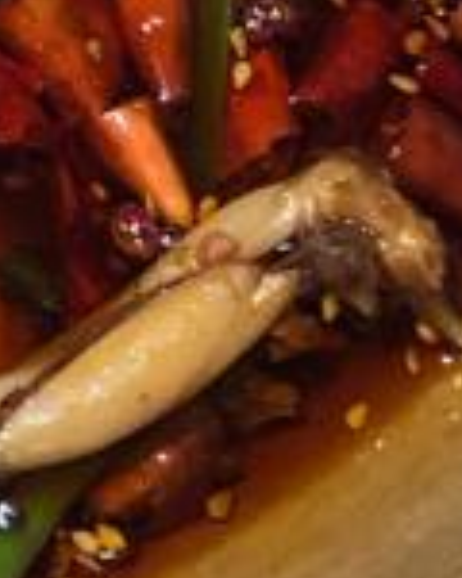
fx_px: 3111
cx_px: -670
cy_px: -917
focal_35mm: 182
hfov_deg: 7.8
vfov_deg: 9.2
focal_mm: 4
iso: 100
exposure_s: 1/7
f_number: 1.8
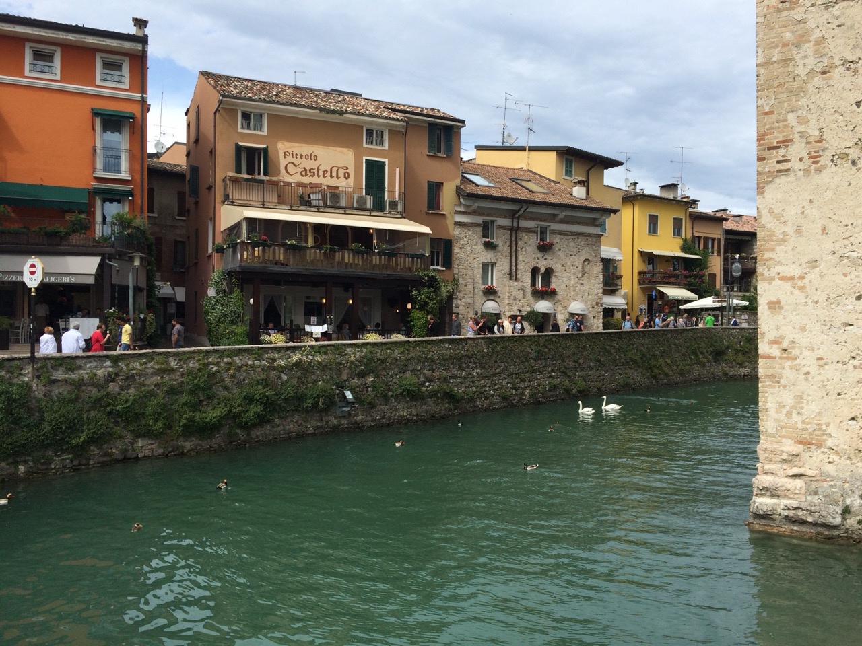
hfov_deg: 61.7
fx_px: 722
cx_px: 431
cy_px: 323
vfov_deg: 48.2
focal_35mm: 29
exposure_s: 1/2160
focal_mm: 4.15
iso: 32
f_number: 2.2
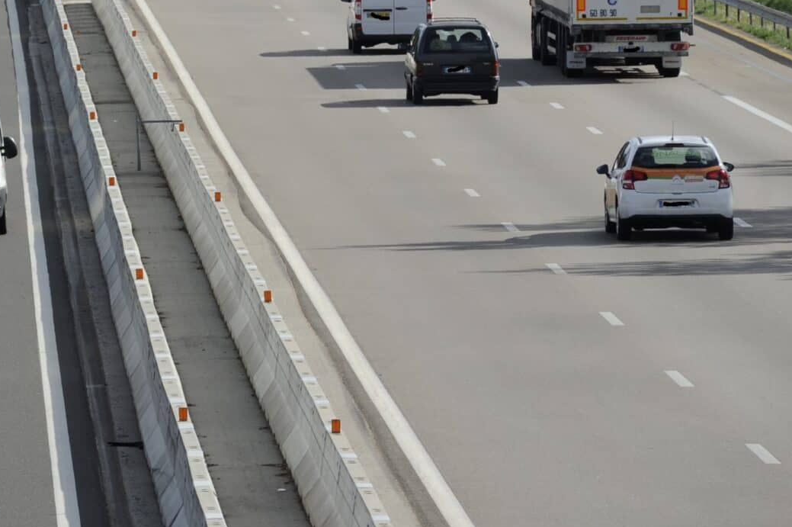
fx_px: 10837
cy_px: 94
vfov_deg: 2.8
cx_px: -158
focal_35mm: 493
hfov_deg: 4.2
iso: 200
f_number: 8
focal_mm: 200
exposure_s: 1/500
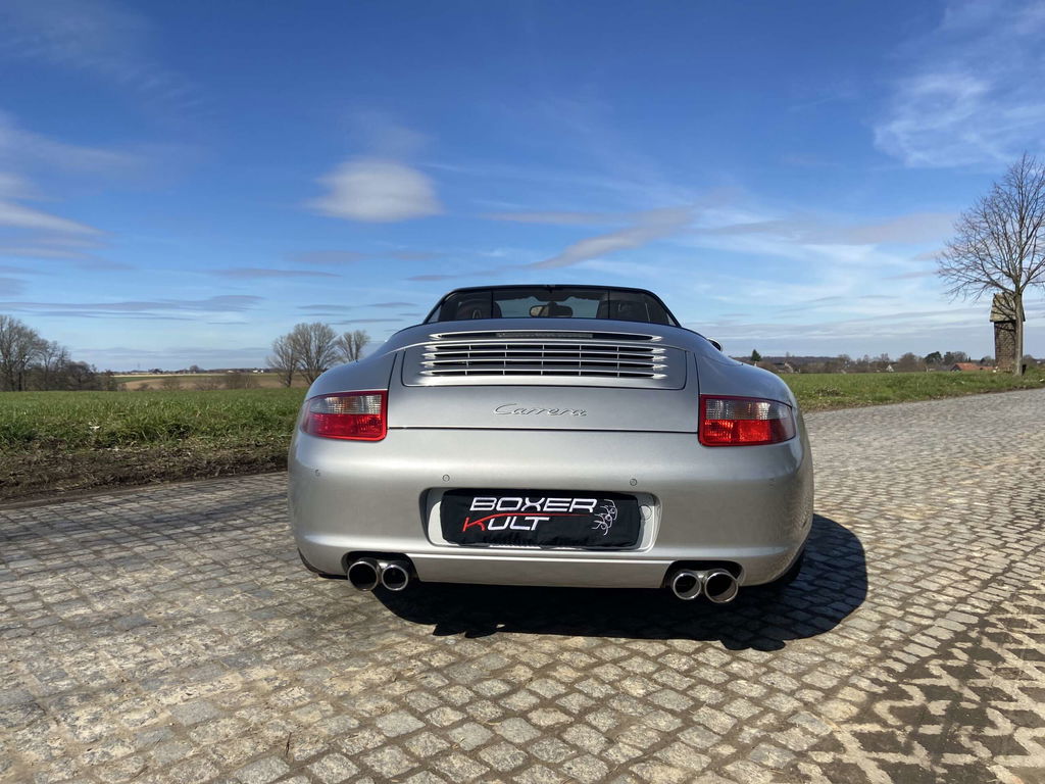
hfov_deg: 67.3
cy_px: 392
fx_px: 785
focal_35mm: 26
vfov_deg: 53.1
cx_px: 522
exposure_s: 1/4115
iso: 32
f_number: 1.8
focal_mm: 4.25
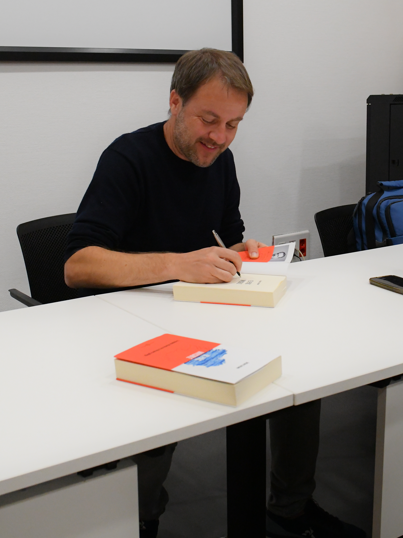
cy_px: 241
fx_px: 714
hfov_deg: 31.5
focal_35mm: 46
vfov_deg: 41.2
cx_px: 202
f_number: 7.1
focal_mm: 28
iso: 7200
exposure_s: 1/320
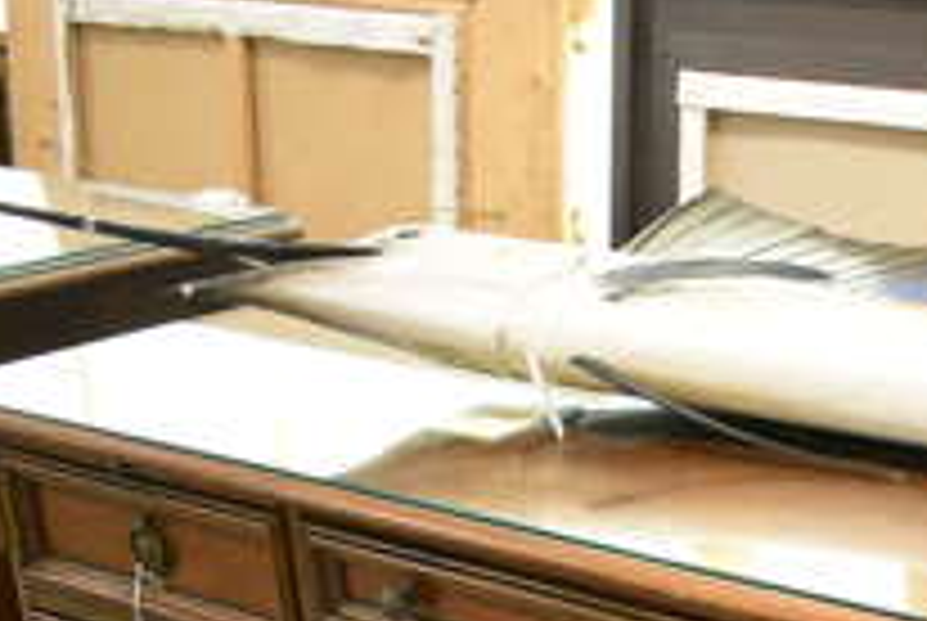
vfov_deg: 15.9
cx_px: 1143
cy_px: 904
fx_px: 2063
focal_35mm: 80
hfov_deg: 23.0
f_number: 3.5
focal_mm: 18
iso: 5600
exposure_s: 1/125
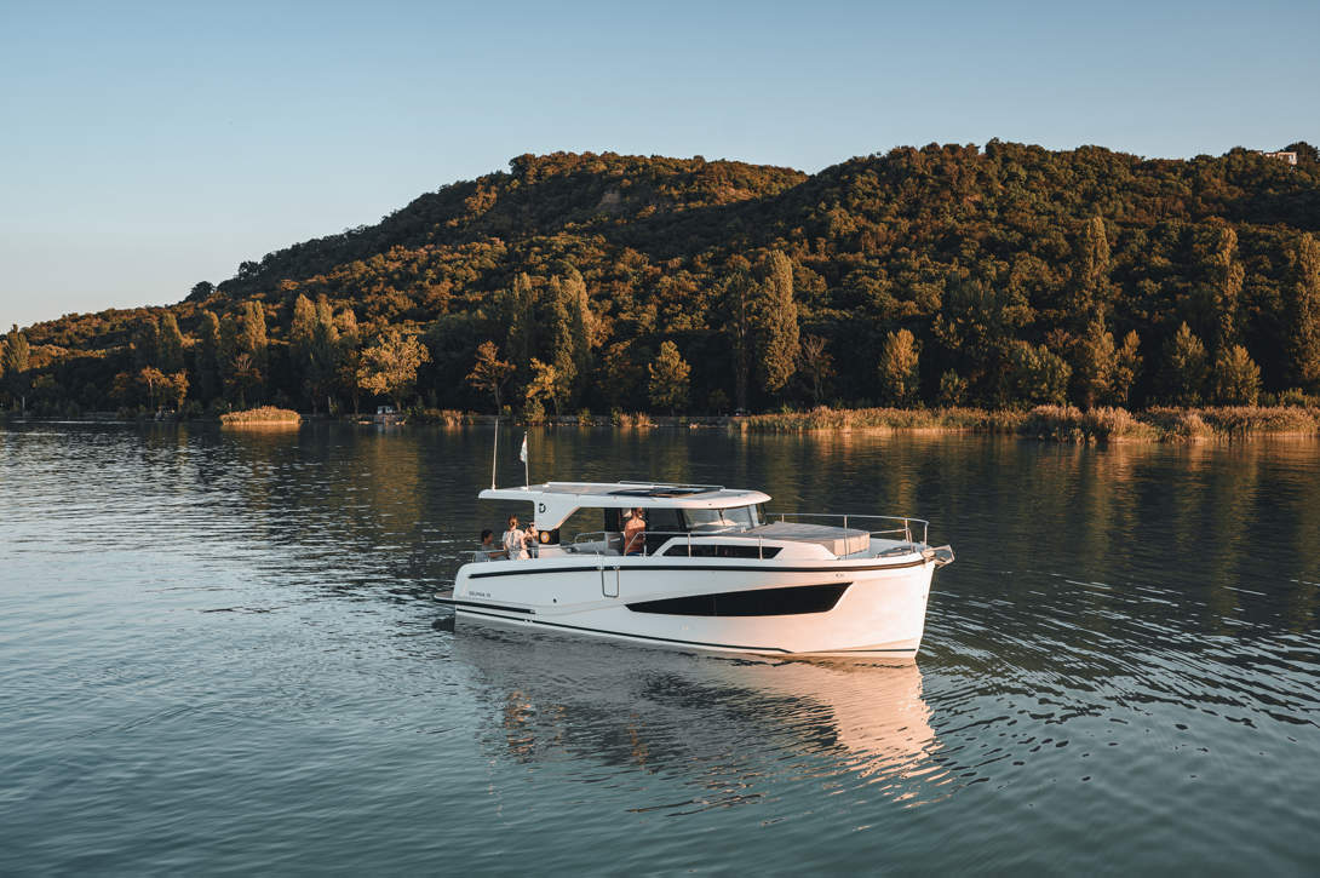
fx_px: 1282
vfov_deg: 37.8
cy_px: 439
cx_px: 660
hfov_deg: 54.5
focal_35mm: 35
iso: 50
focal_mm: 35
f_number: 4
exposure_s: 1/320
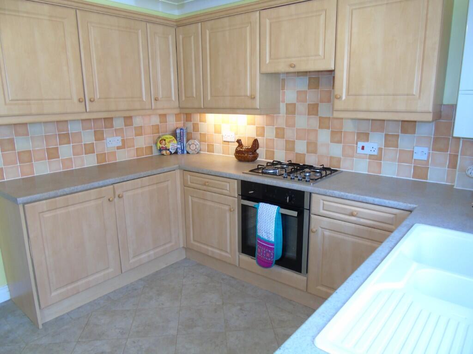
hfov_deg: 69.4
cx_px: 236
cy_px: 177
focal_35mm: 25
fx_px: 342
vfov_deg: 54.9
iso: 160
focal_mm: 4.4
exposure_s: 1/30
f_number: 3.4
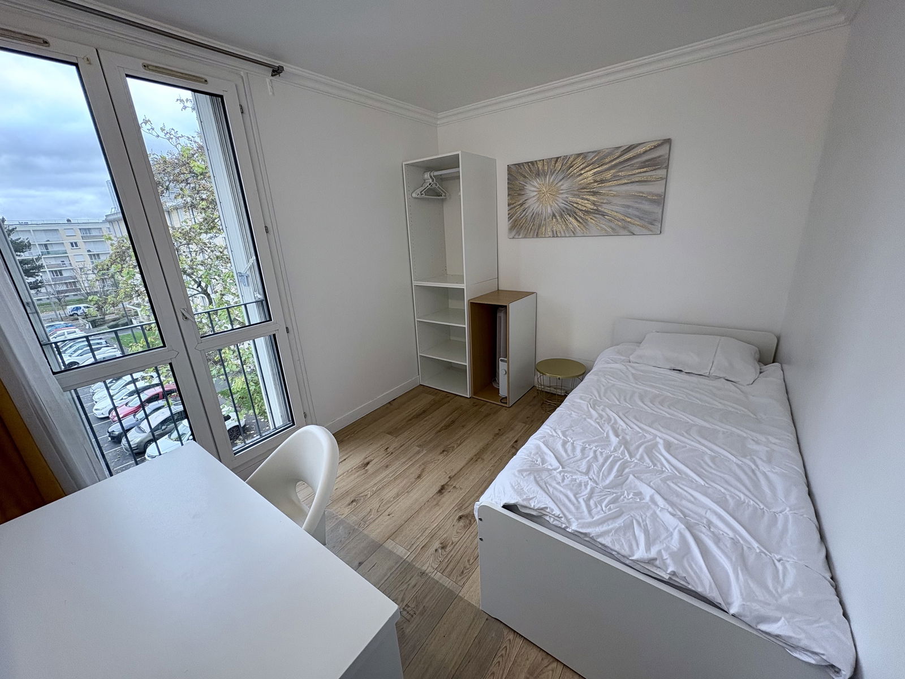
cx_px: 452
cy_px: 340
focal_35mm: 14
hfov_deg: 102.1
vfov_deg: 85.7
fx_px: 366
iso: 100
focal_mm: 2.22
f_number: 2.2
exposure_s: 1/102
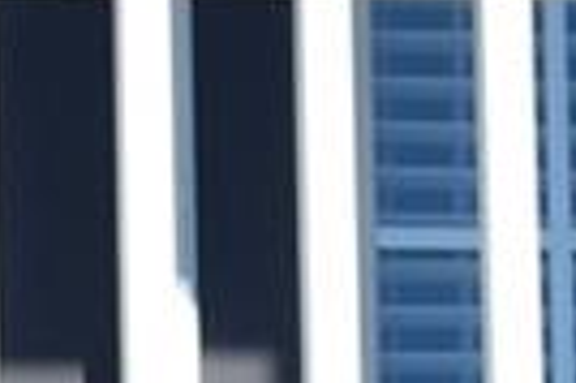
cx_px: -1419
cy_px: 1332
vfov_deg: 2.1
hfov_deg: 3.2
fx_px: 10081
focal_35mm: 631
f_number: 10
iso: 220
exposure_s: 1/250
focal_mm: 55
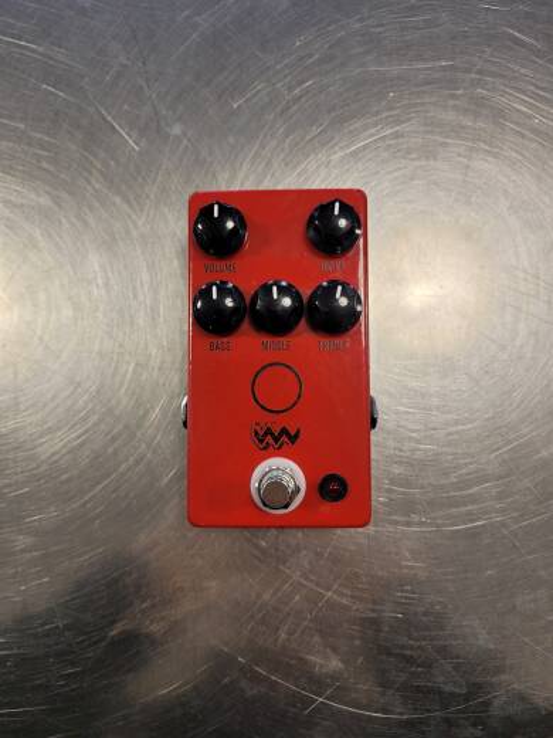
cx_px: 276
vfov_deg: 67.3
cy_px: 369
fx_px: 554
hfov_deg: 53.1
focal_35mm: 26
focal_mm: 5.4
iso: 160
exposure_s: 1/120
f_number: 1.8
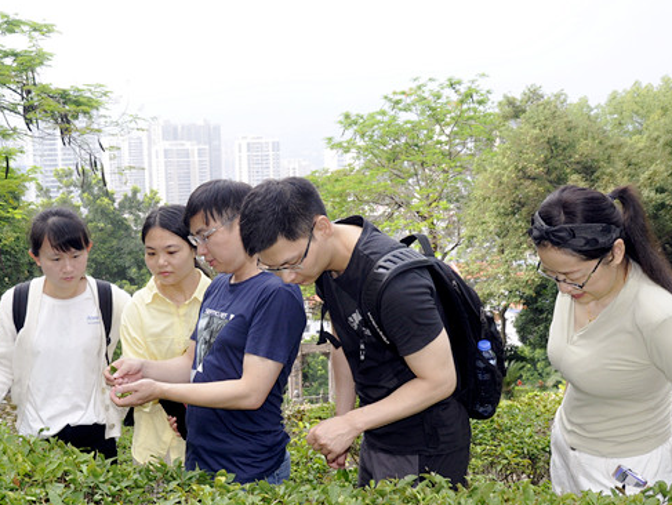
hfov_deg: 36.5
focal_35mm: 52
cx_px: 235
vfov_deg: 27.8
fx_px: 1010
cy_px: 359
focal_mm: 22
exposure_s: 1/200
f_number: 7.1
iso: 200
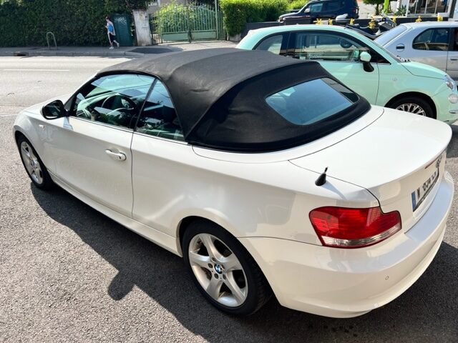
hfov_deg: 67.3
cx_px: 229
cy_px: 172
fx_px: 344
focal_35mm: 26
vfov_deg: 53.1
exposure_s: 1/3257
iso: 50
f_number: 1.5
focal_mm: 5.7
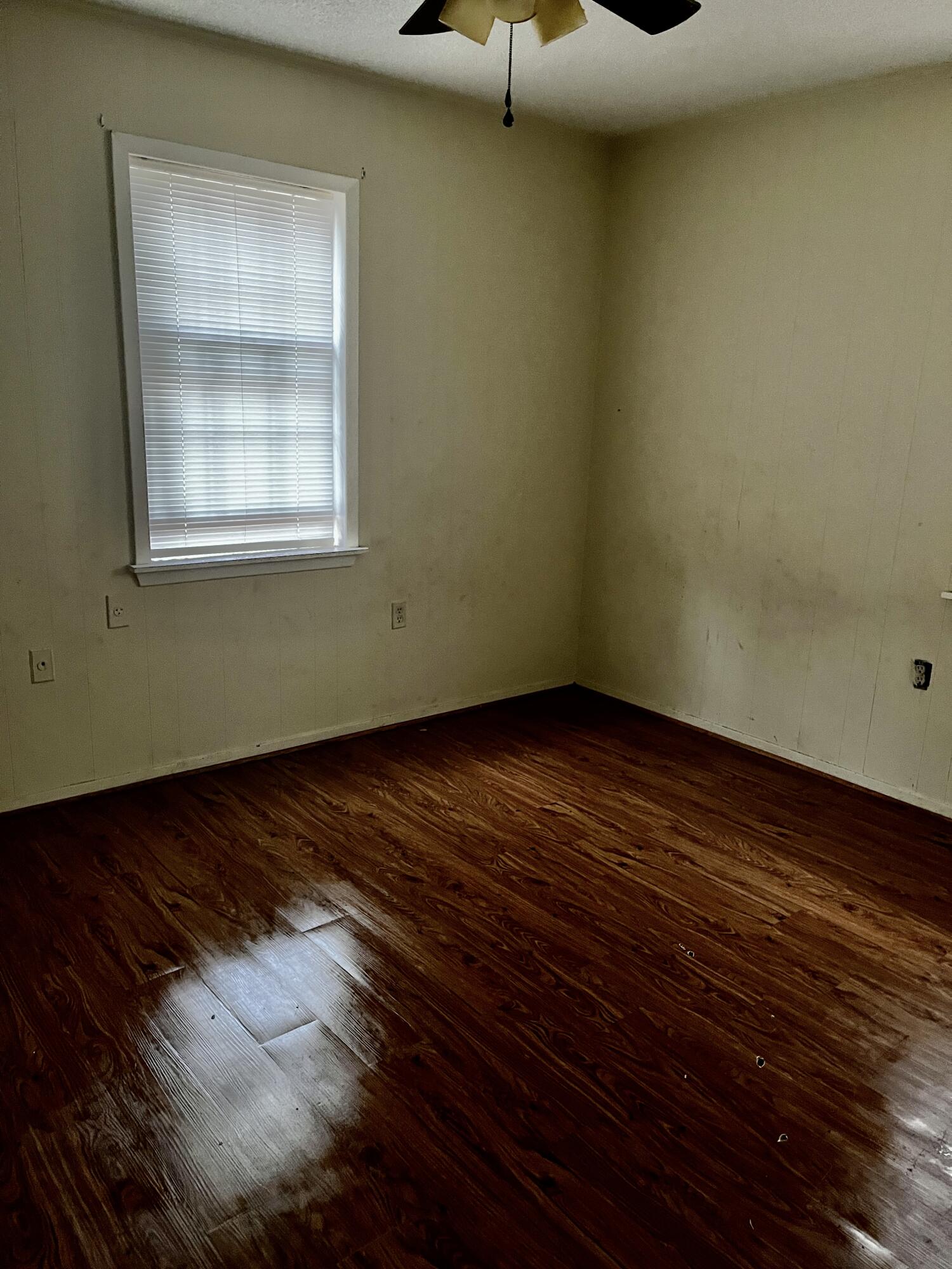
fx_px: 953
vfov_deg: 67.3
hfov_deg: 53.1
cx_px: 476
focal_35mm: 26
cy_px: 634
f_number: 1.6
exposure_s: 1/30
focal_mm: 5.1
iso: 640
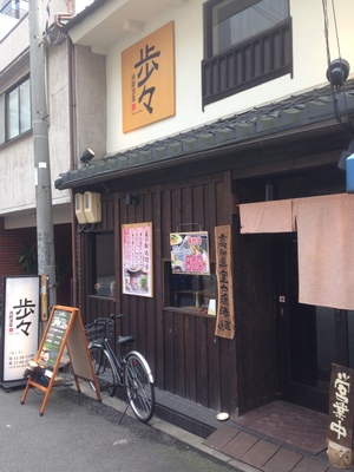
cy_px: 236
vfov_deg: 55.4
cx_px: 177
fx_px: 450
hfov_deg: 42.9
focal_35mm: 33
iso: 50
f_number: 2.4
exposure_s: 1/167
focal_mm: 4.12
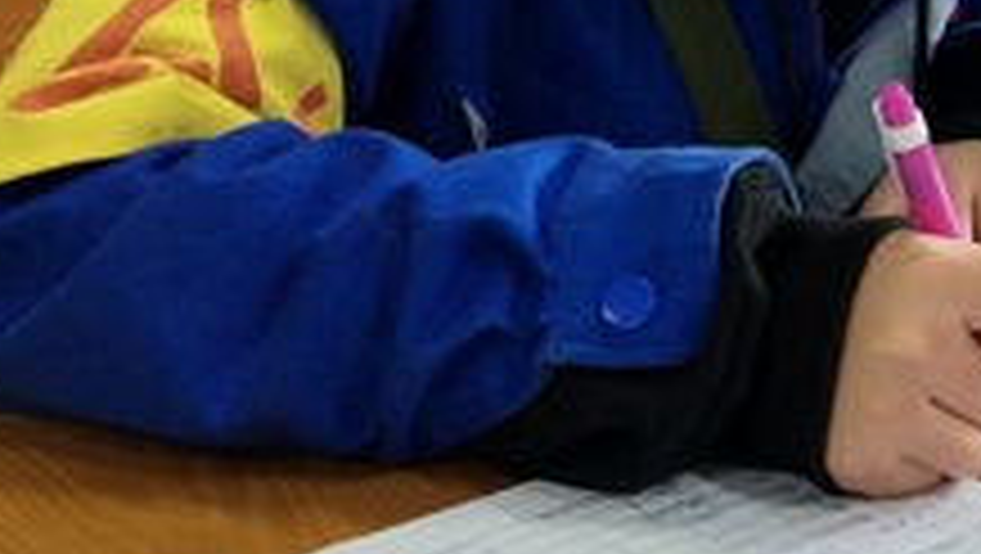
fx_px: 2343
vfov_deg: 13.3
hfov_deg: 23.2
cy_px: 18
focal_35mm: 90
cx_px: 846
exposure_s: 1/50
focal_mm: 3.95
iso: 399
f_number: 1.8
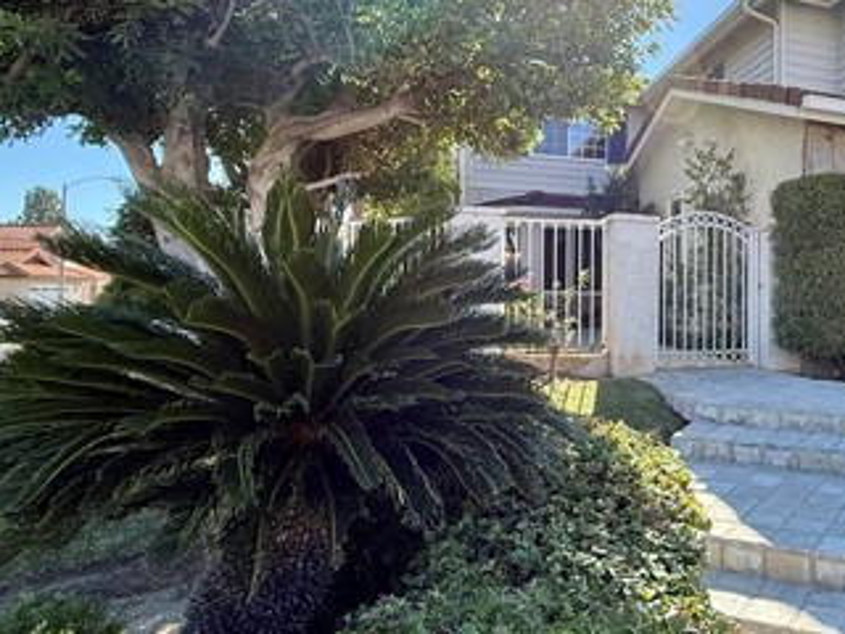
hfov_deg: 57.0
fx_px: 683
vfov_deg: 49.6
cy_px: 275
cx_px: 716
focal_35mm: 28
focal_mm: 2.22
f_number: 2.2
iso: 64
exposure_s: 1/613
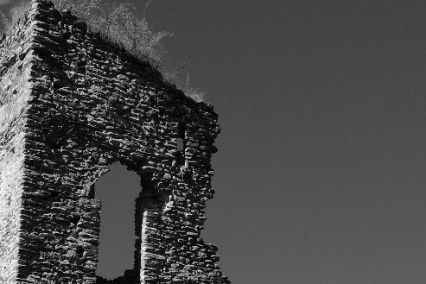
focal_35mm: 126
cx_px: 425
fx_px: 1491
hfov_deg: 15.9
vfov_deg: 10.7
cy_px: 349
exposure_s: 1/160
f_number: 11
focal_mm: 23
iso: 160
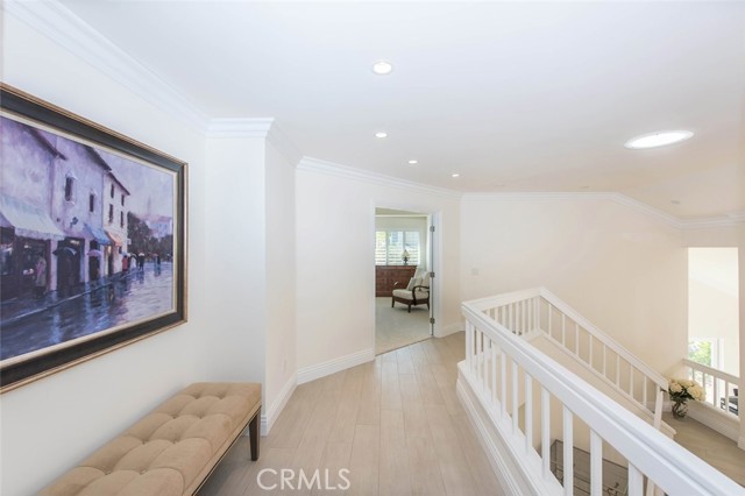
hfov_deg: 96.8
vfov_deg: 73.7
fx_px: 331
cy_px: 248
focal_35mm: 16
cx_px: 372
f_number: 6.3
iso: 250
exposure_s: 1/50
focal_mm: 16
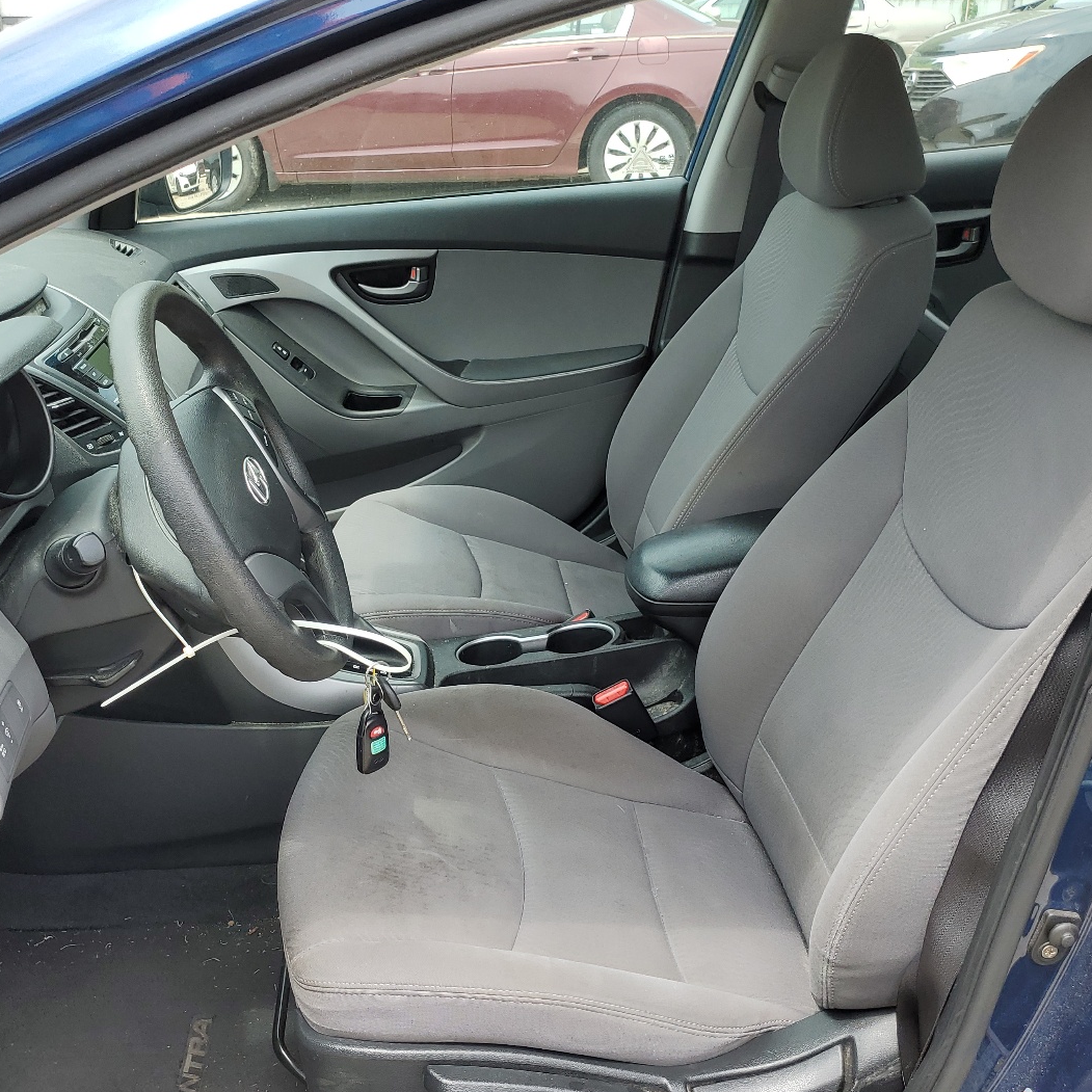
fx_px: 1249
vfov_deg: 47.2
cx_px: 429
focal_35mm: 35
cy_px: 594
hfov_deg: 46.9
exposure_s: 1/769
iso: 50
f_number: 1.5
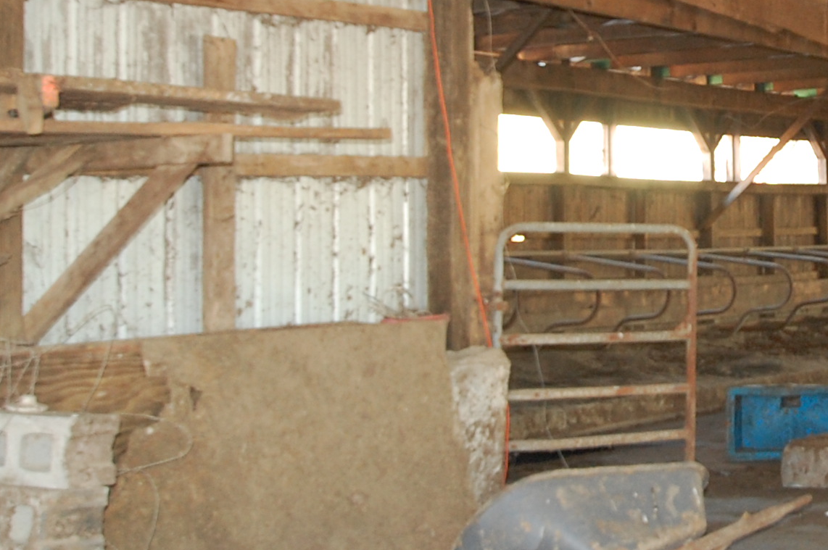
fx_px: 1815
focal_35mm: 79
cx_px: 795
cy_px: 101
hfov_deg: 24.7
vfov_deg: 17.1
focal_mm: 20
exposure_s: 1/60
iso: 720
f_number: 3.5
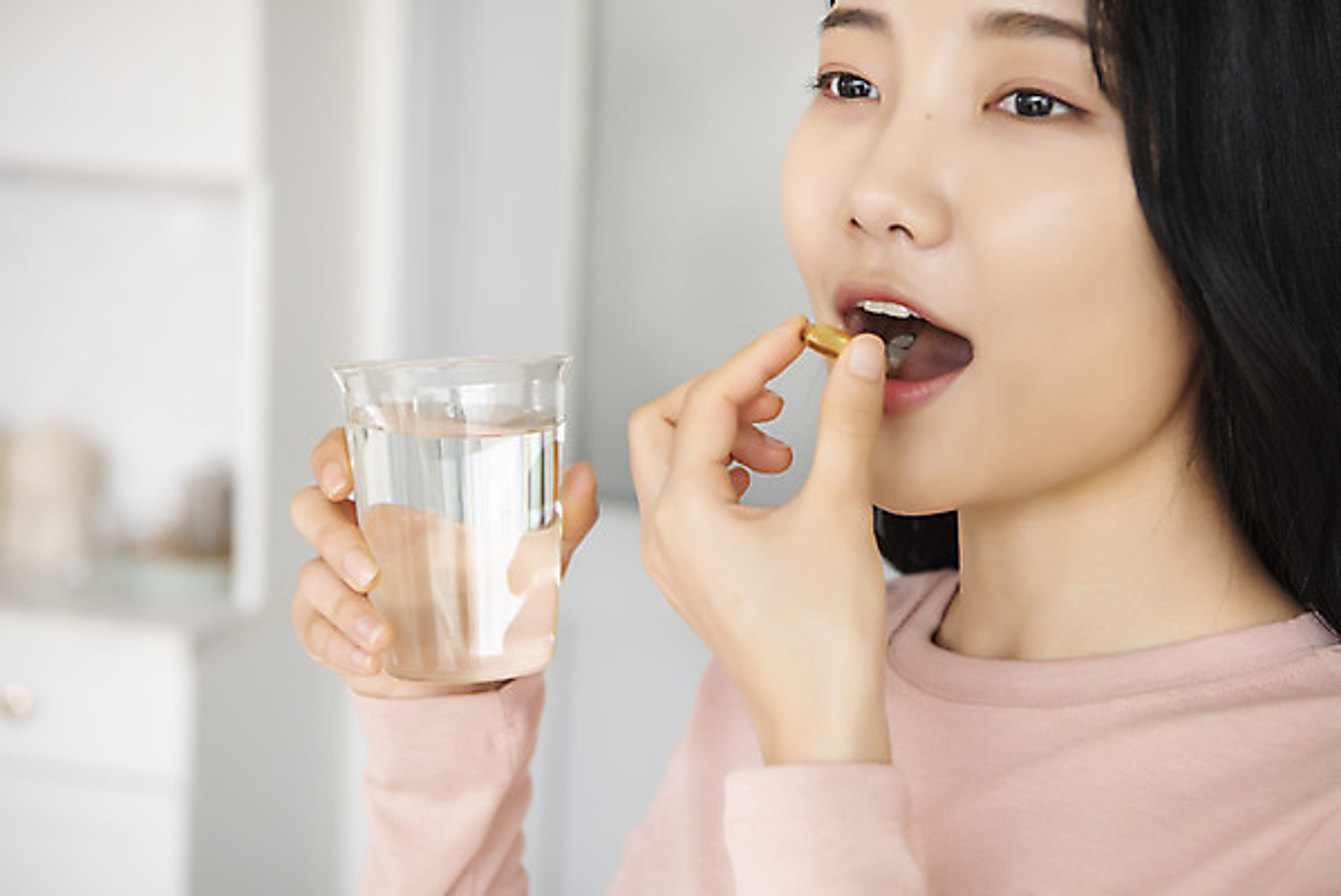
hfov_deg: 28.8
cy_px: 448
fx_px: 2609
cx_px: 670
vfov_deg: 19.5
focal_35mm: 70
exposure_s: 1/125
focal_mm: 70
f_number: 5
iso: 400
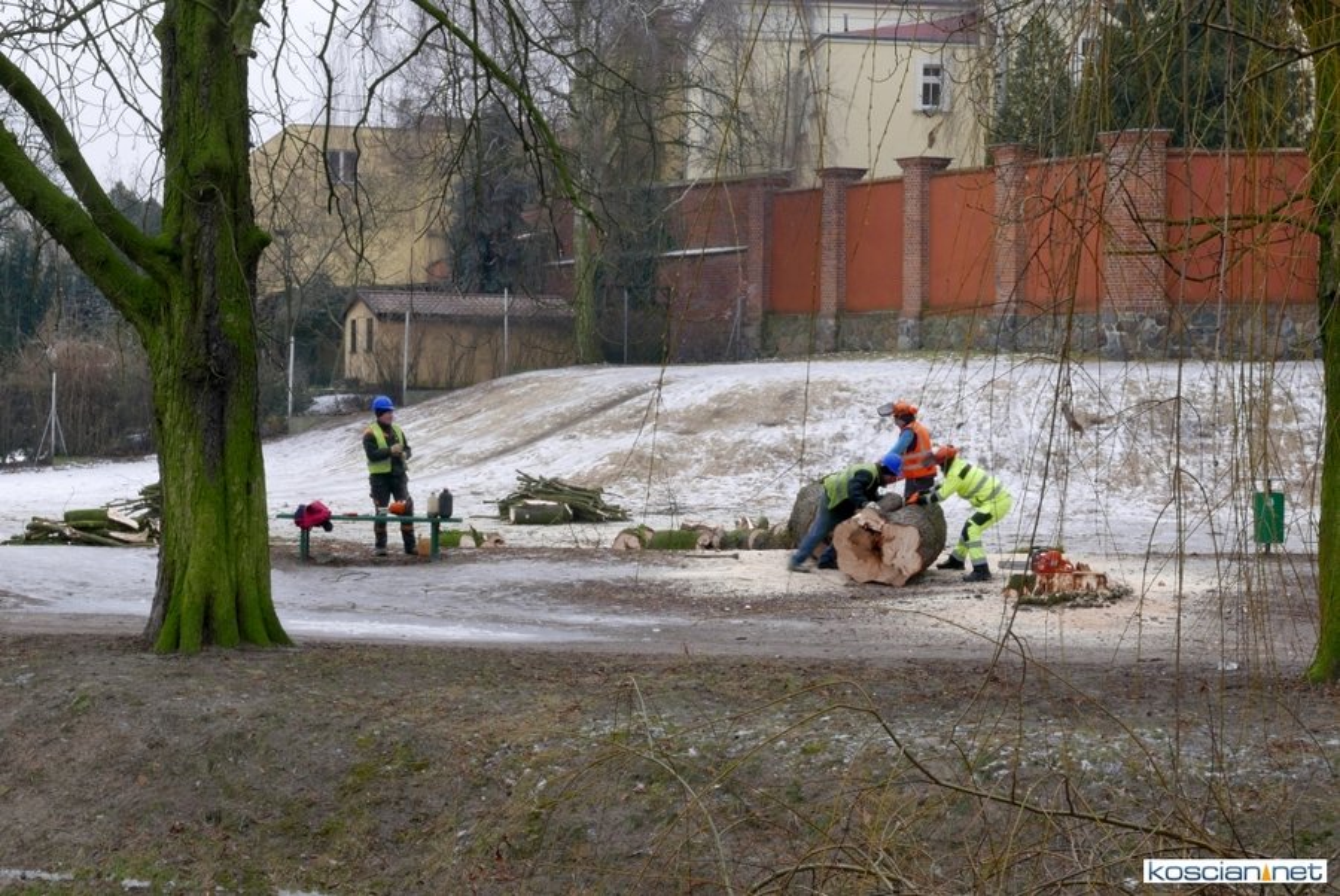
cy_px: 448
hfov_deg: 30.0
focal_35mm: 67
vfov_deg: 20.4
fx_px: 2496
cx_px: 670
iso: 200
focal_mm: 30.4
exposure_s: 1/15
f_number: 14
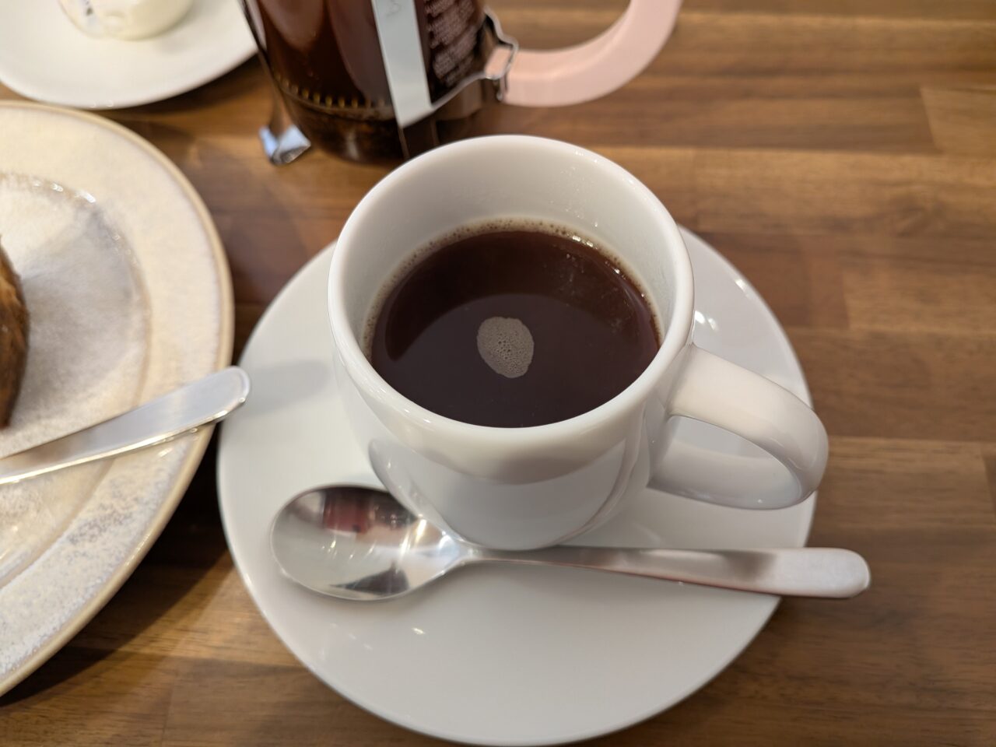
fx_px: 691
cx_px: 498
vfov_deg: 56.8
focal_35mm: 24
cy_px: 374
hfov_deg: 71.6
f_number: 1.7
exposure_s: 1/25
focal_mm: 4.53
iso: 130
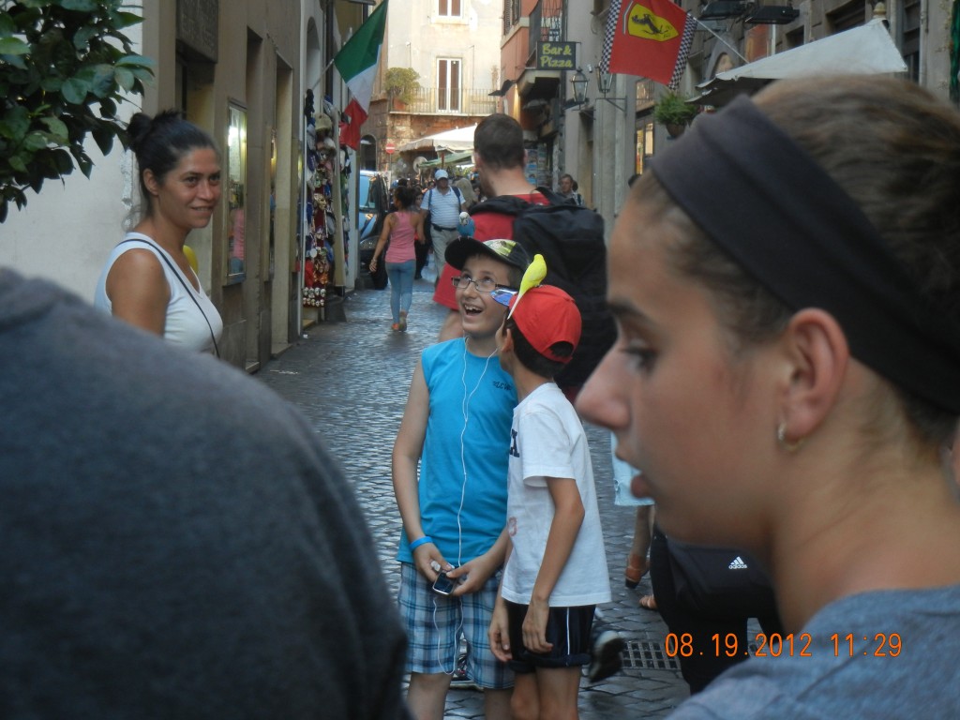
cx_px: 480
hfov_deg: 22.0
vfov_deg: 16.6
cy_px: 360
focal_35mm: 89
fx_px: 2468
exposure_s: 1/92.7
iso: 314
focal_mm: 16
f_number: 4.4
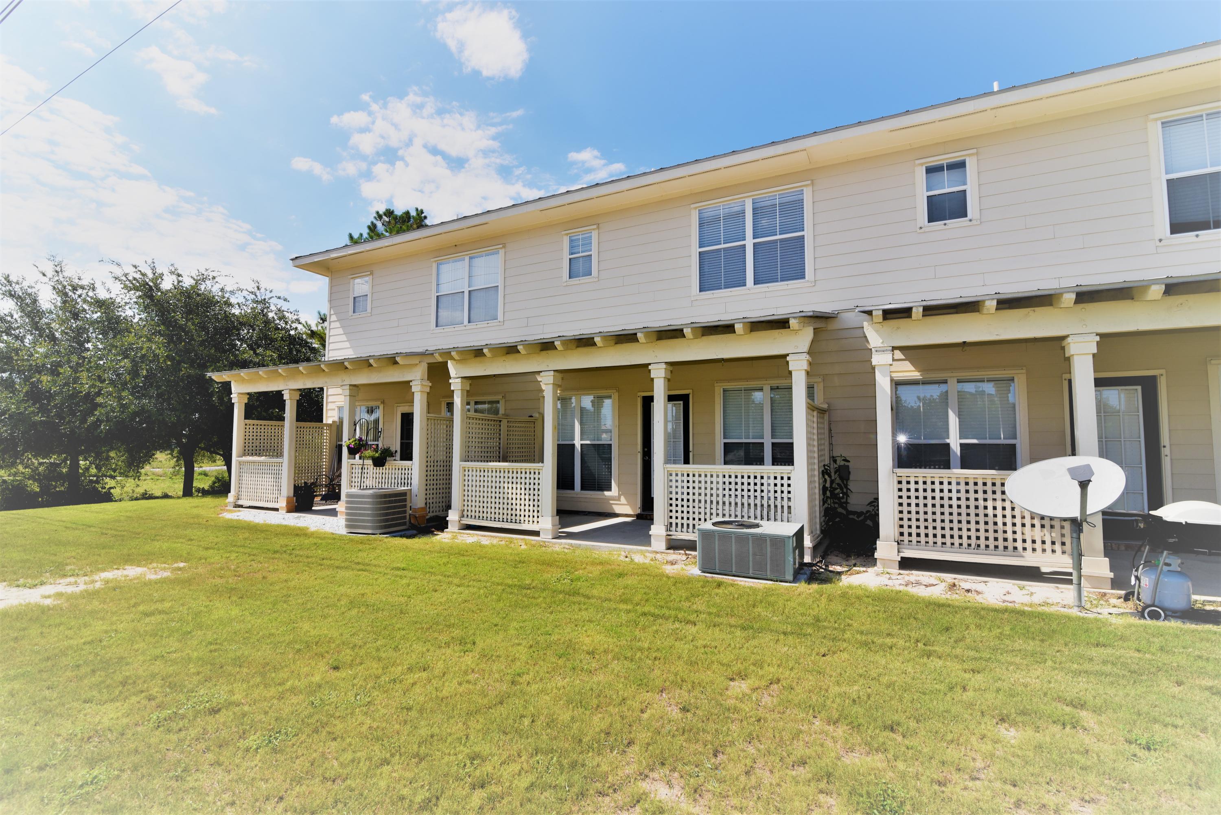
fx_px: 543
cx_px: 610
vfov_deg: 73.8
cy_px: 408
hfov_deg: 96.7
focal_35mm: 16
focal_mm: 16
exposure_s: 1/200
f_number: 13
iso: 100
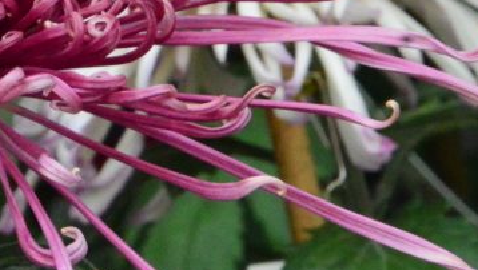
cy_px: -47
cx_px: 40
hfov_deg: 1.8
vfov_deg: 1.0
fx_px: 15360
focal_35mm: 1211
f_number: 22
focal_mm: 270
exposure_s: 1/250
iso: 5000
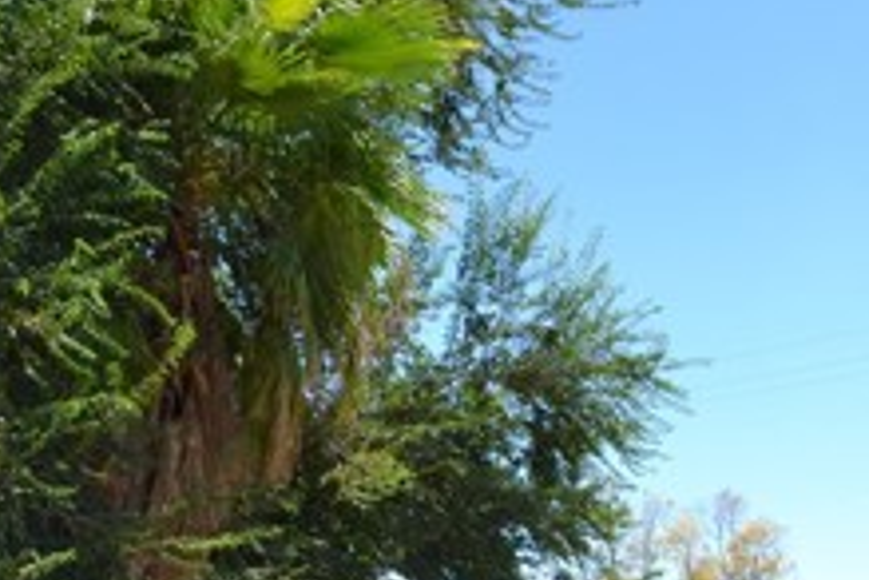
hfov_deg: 25.1
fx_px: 1907
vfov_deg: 16.9
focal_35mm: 79
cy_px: 570
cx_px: 742
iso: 100
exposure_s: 1/200
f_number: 7.1
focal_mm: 18
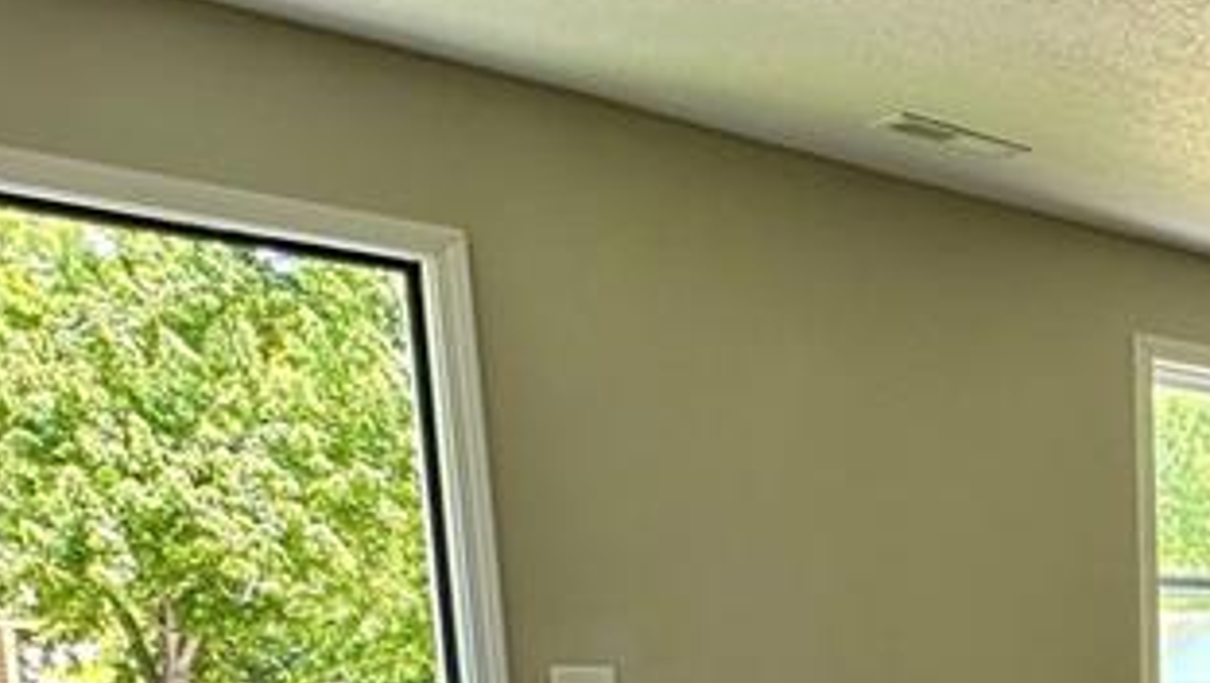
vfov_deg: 21.5
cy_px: 904
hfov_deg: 30.4
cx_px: 1652
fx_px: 1605
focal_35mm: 50
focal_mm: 2.22
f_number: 2.2
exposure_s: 1/121
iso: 100
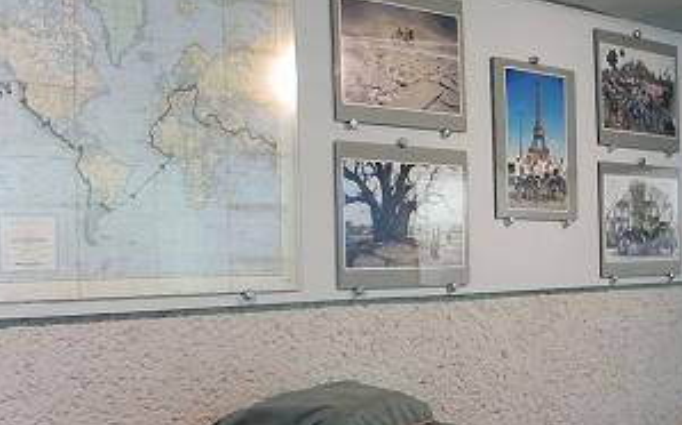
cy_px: 320
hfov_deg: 39.2
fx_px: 948
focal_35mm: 51
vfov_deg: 25.0
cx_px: 236
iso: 400
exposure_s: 1/60
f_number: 2.8
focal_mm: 6
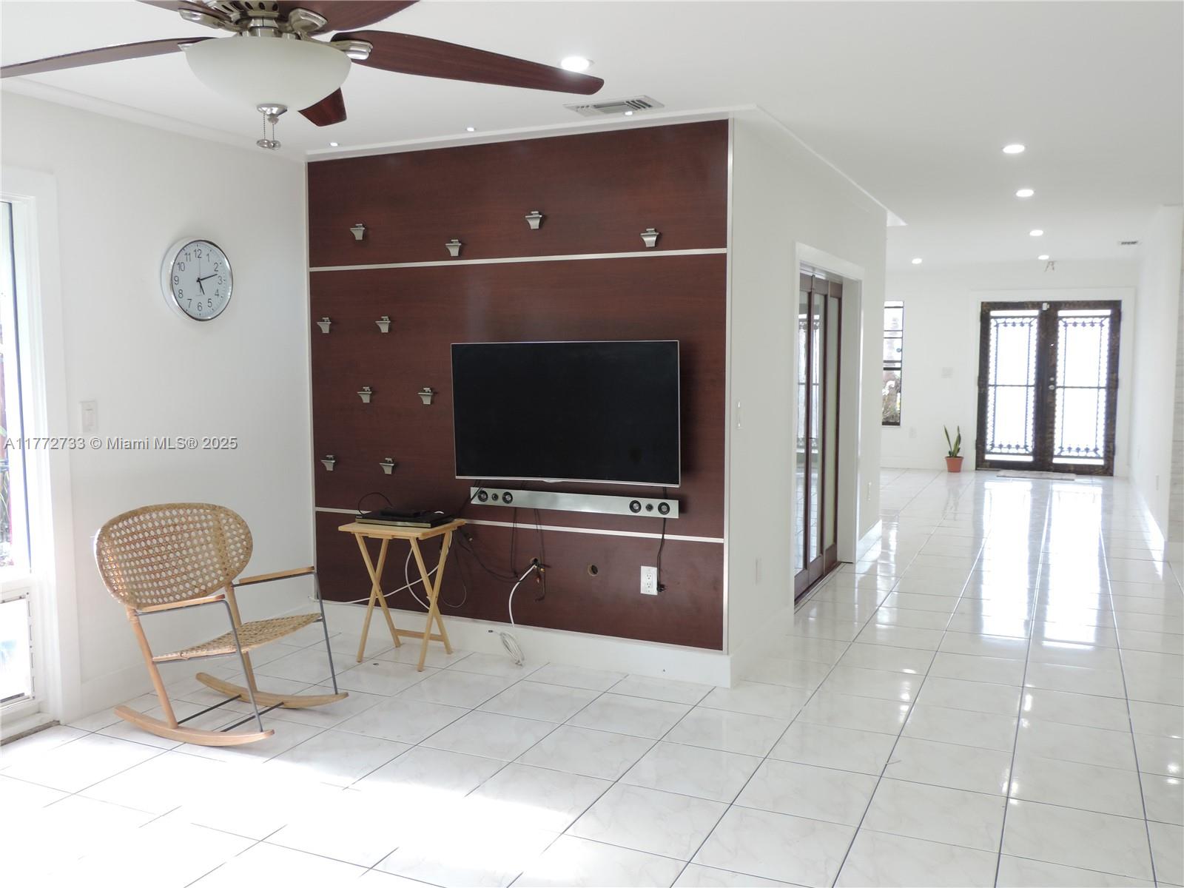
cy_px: 444
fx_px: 1026
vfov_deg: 46.8
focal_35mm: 30
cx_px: 592
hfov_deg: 60.0
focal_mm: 5.3
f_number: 3.1
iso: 125
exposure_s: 1/30
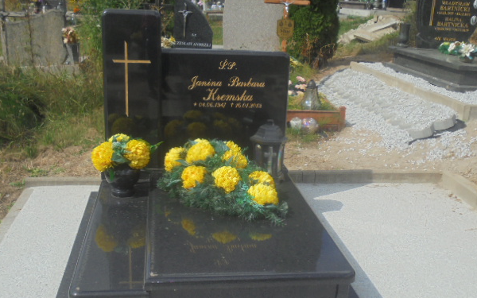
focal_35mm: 43
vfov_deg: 29.8
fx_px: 559
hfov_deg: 46.2
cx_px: 244
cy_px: 175
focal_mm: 6.9
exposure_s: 1/100
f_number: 13.3
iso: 100
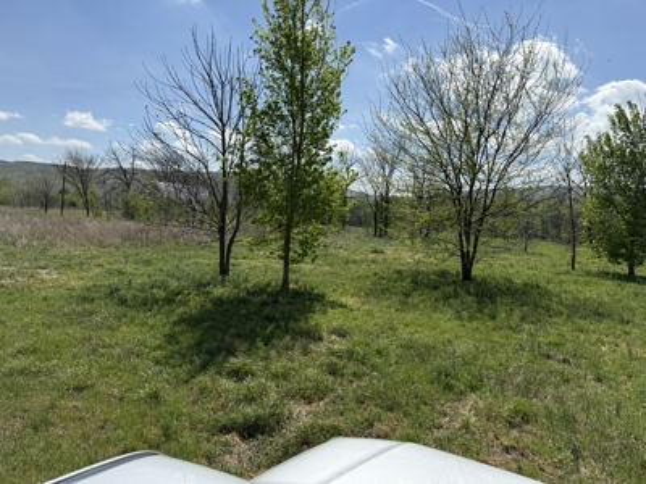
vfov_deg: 56.8
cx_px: 323
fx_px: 448
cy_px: 242
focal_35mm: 24
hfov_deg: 71.6
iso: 80
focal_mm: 6.76
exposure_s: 1/7353
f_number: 1.78
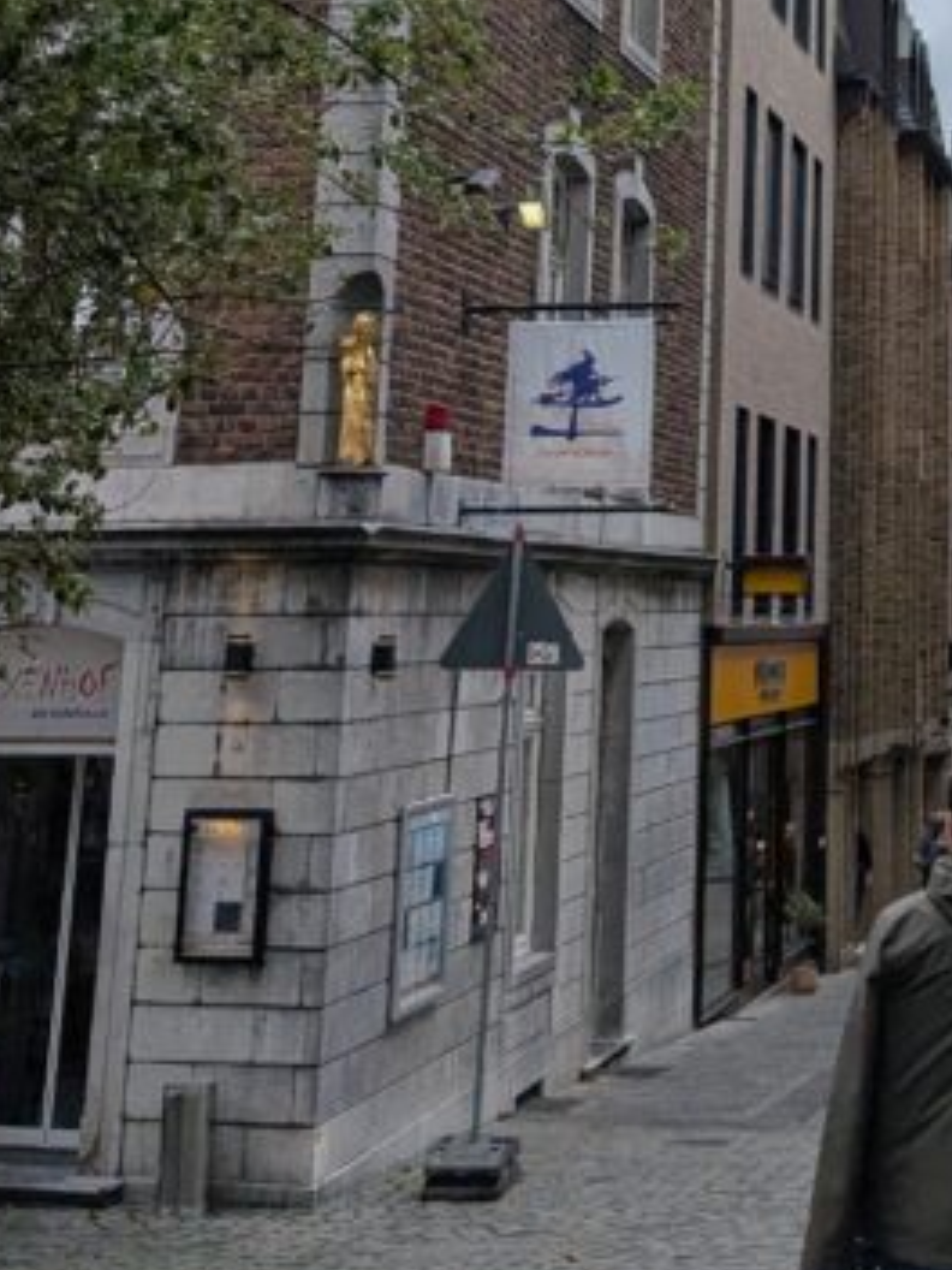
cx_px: 993
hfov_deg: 20.2
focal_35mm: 70
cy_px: -119
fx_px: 2567
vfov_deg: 25.8
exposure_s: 1/1110
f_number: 1.68
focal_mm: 6.9
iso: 19
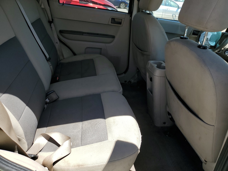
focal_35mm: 26
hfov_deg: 67.3
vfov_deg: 53.1
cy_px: 86
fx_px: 171
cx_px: 114
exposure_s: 1/1000
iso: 50
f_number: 1.5
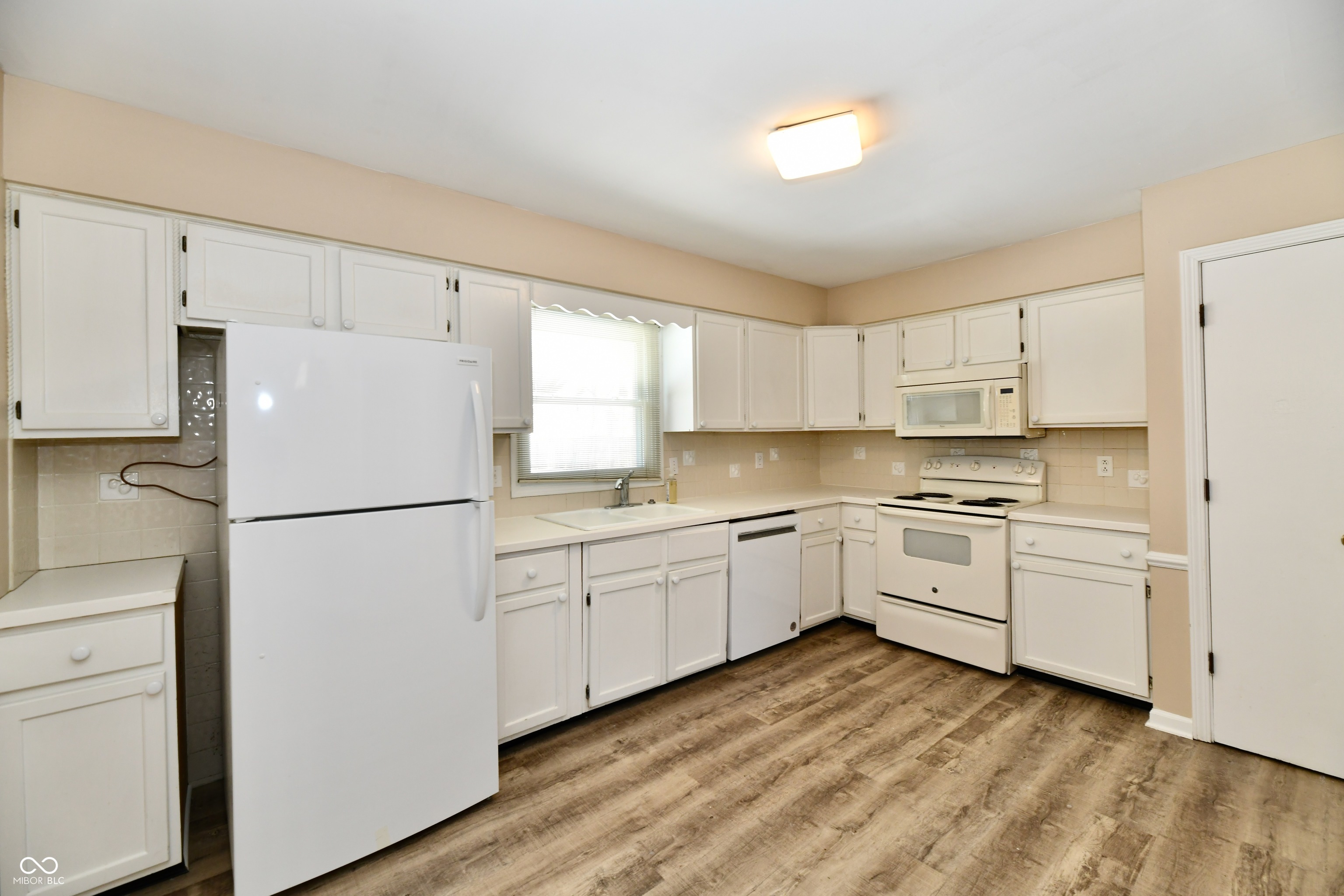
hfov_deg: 104.3
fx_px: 523
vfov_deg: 81.2
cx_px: 672
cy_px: 448
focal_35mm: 14
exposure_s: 1/60
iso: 640
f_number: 6.3
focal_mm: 14
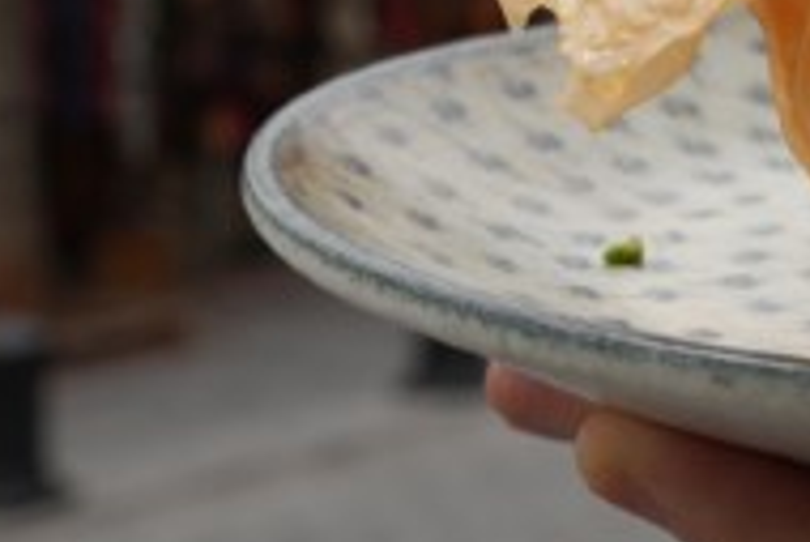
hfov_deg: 13.6
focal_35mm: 144
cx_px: 1134
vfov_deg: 9.2
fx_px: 3242
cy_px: -384
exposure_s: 1/125
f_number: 10
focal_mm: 38
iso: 100
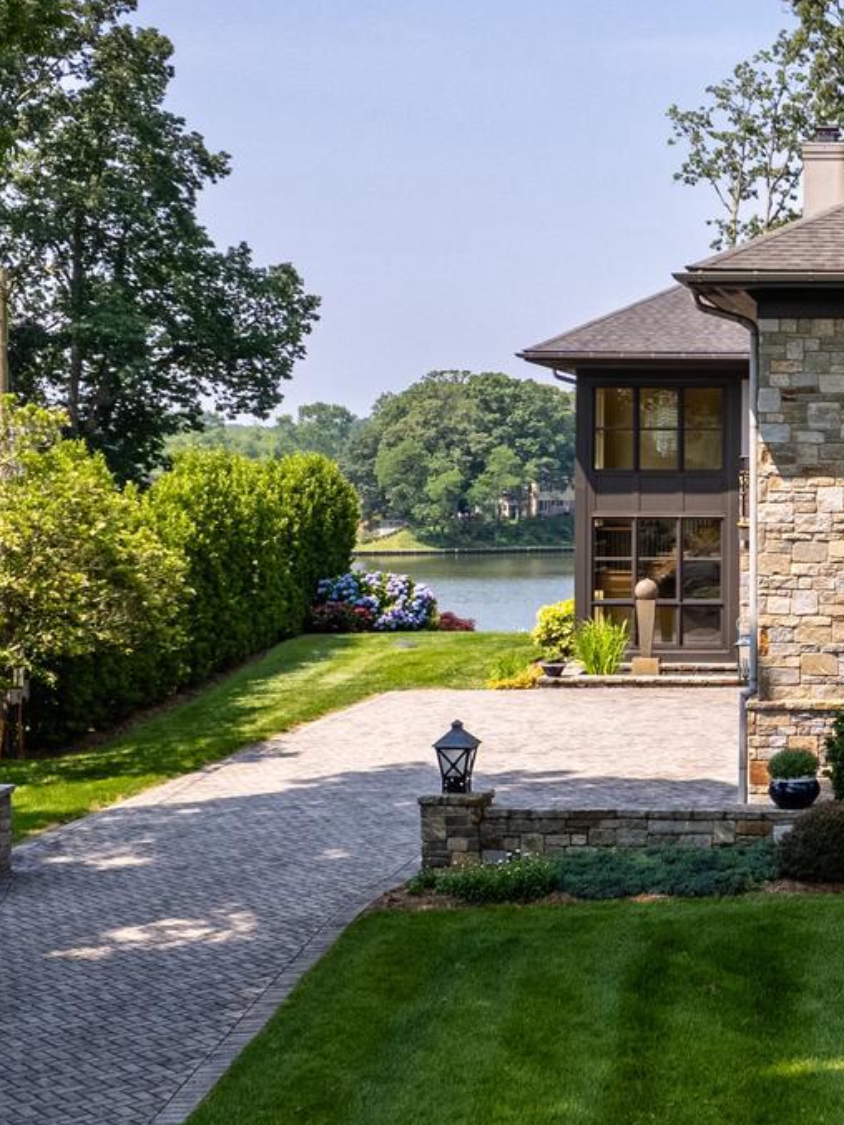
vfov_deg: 30.2
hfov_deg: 21.5
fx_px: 2080
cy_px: 457
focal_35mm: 64
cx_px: 975
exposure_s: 1/2000
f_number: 2.8
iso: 100
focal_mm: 8.38
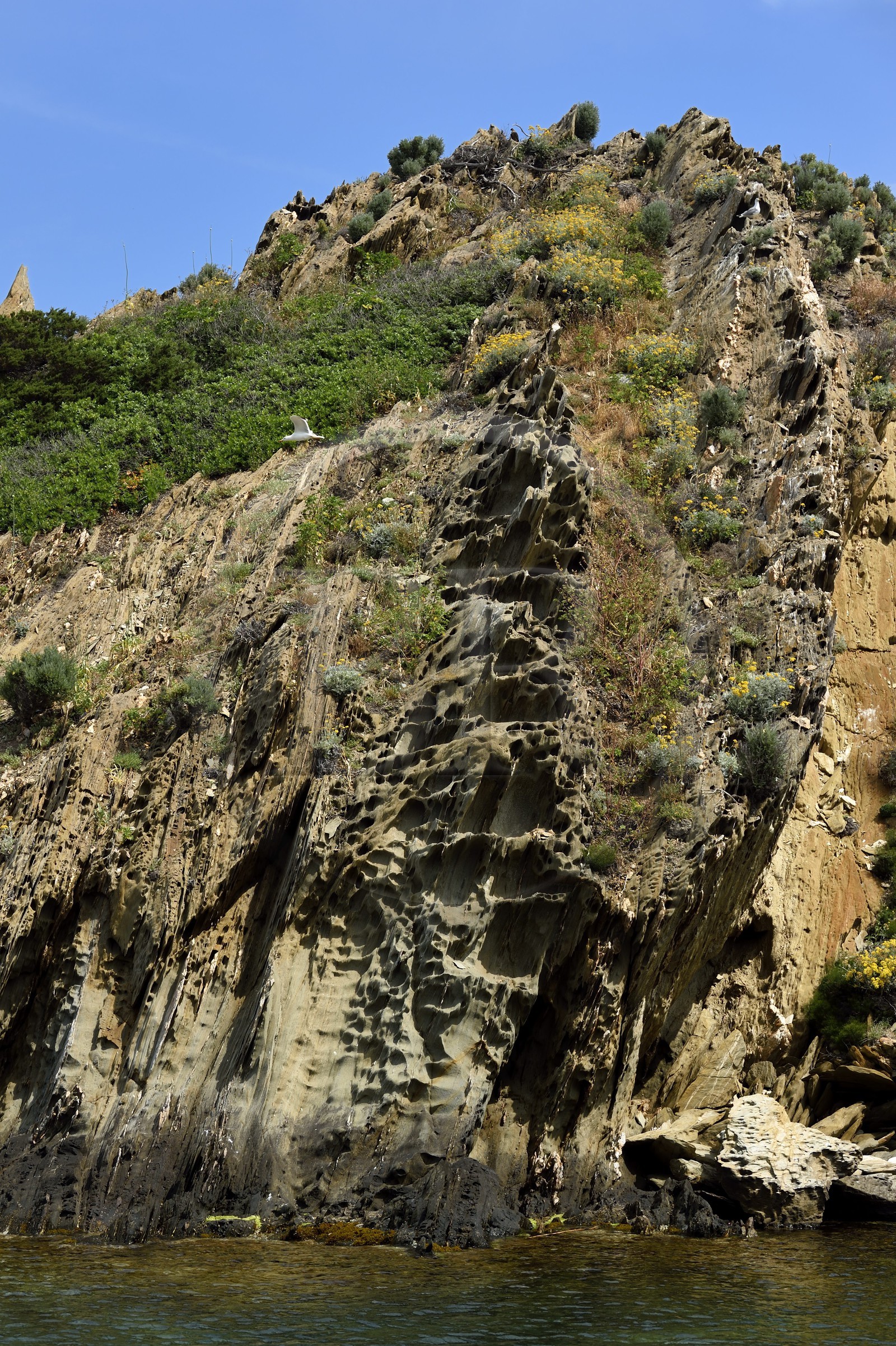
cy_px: 673
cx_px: 448
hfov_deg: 19.4
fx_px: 2615
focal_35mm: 70
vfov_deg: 28.9
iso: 200
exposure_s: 1/1000
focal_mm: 70
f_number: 5.6
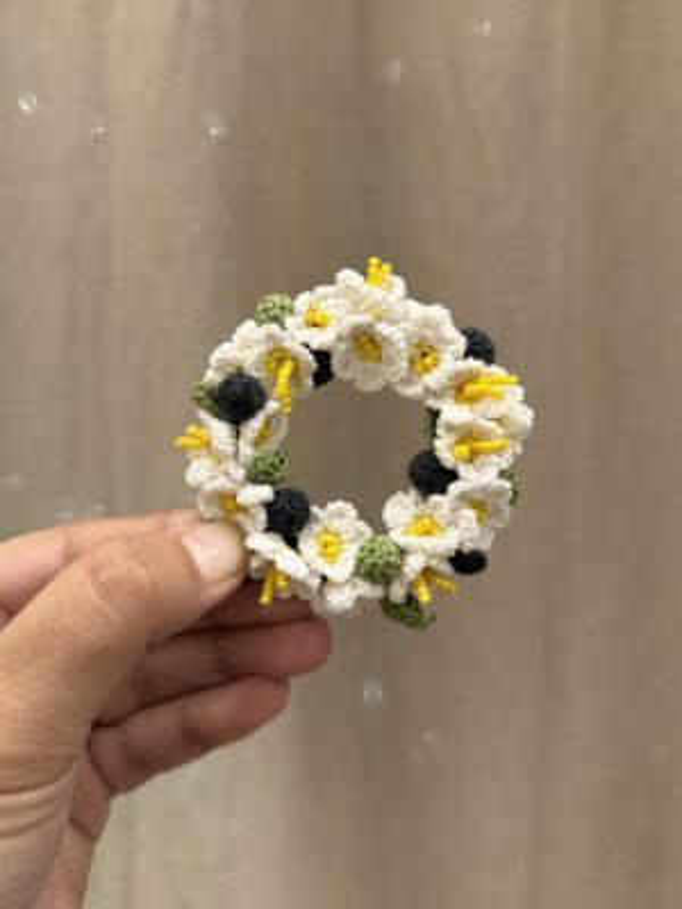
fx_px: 630
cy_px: 454
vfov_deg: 71.6
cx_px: 341
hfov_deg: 56.8
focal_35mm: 24
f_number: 1.78
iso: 200
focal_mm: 6.76
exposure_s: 1/50
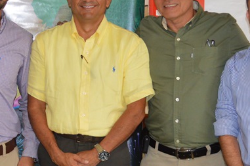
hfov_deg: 18.0
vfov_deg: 12.1
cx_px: 70
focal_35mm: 113
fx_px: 784
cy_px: 63
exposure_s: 1/60
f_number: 4.5
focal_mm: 28
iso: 800
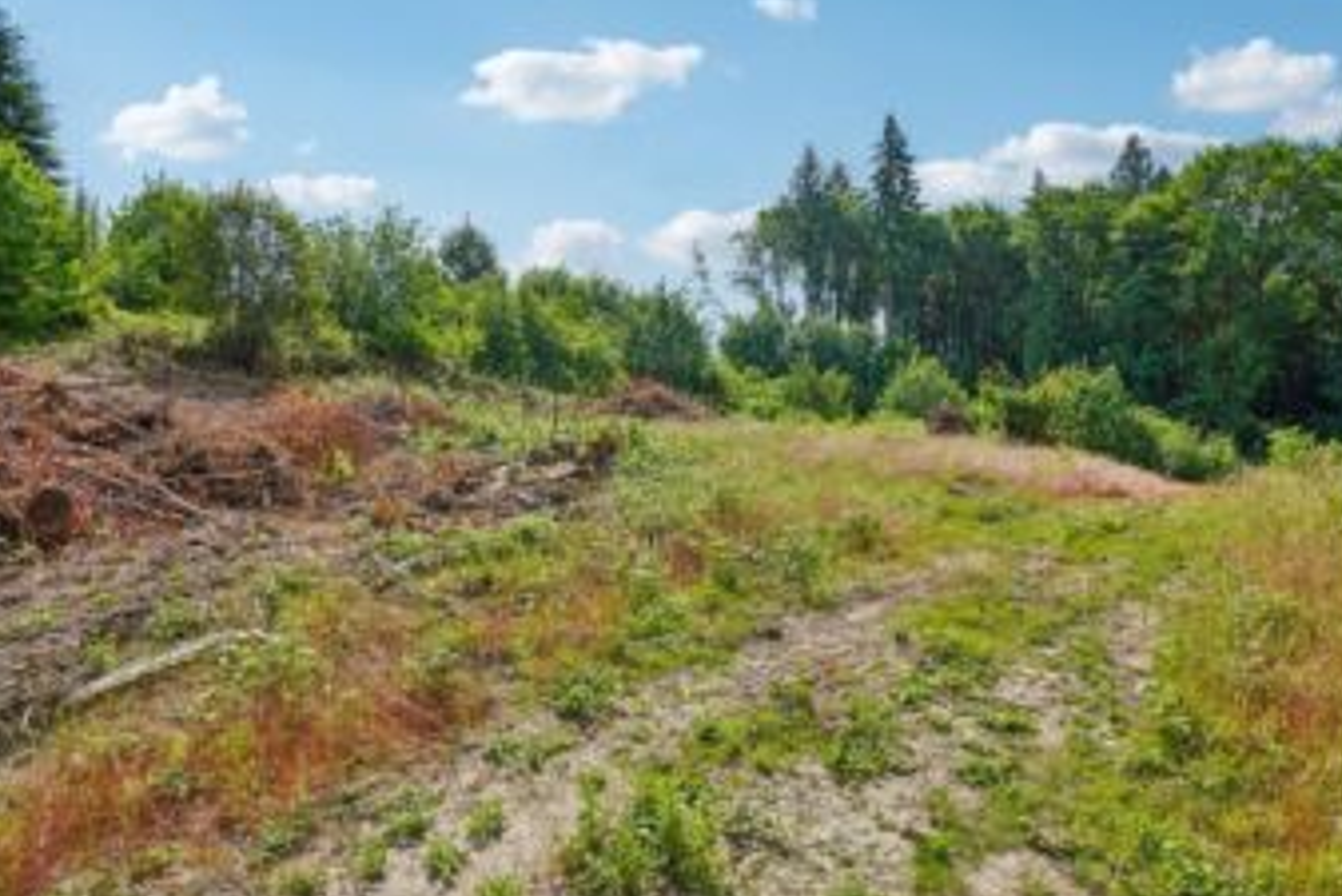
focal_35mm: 19
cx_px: 661
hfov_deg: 86.9
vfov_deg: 64.5
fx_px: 709
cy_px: 488
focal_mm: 16
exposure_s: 1/640
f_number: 8
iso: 400
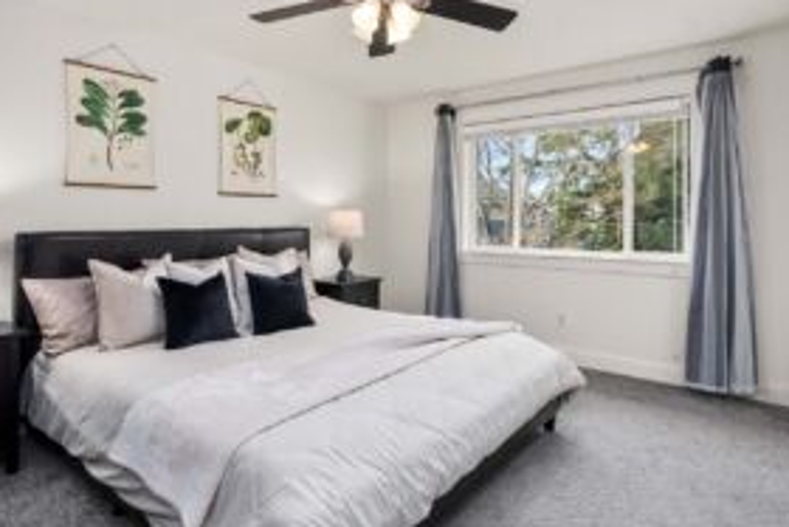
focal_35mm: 20
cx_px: 375
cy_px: 258
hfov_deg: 83.9
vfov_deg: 62.0
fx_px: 439
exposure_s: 1/60
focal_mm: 14
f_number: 7.1
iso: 125
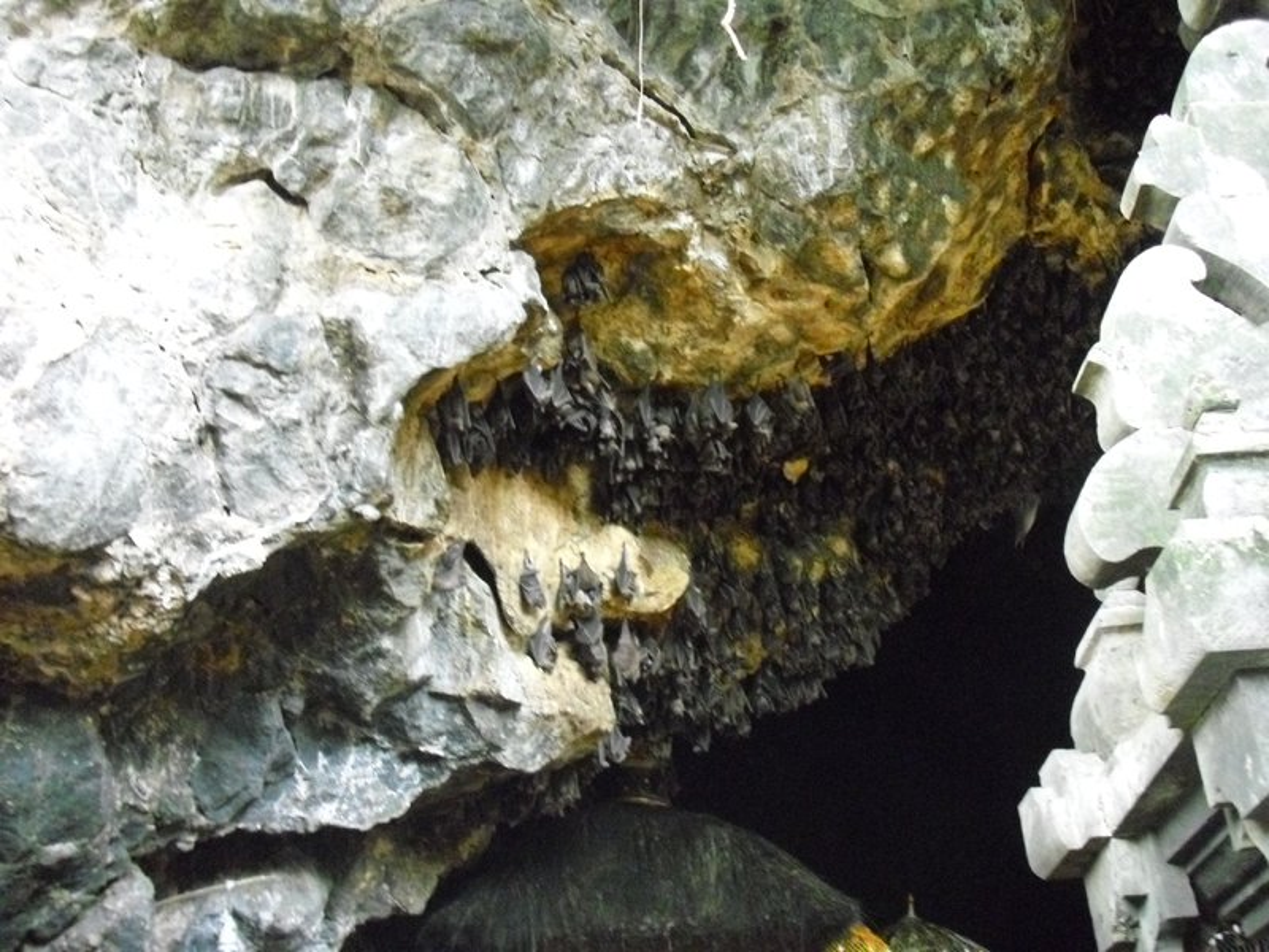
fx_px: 1393
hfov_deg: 49.0
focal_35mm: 38
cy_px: 476
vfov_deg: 37.7
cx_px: 634
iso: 800
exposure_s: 1/40
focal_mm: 6.2
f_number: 2.8
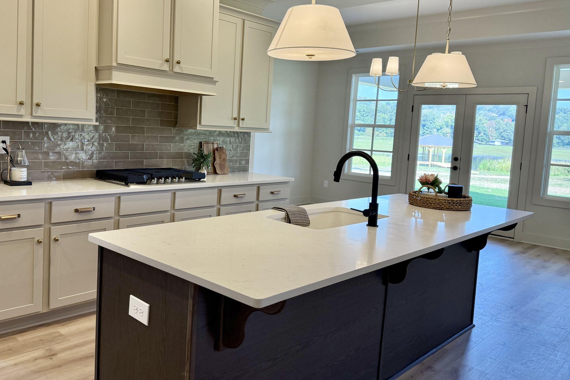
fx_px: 475
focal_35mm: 30
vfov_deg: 43.5
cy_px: 167
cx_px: 239
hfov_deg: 61.6
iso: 160
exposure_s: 1/237
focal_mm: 6.76
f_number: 1.78
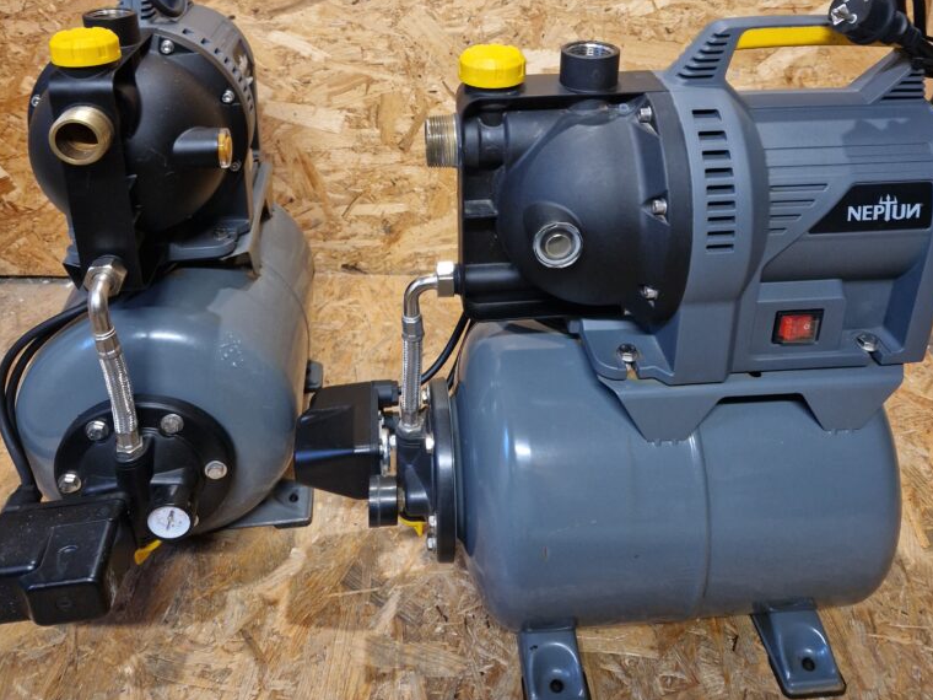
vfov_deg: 43.6
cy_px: 154
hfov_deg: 58.4
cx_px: 469
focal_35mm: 31
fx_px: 836
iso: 80
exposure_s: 1/100
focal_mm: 5.4
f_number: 1.8
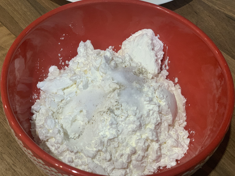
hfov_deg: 36.8
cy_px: 88
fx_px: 353
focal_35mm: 52
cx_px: 118
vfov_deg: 28.0
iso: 200
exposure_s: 1/50
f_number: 2.4
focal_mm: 6
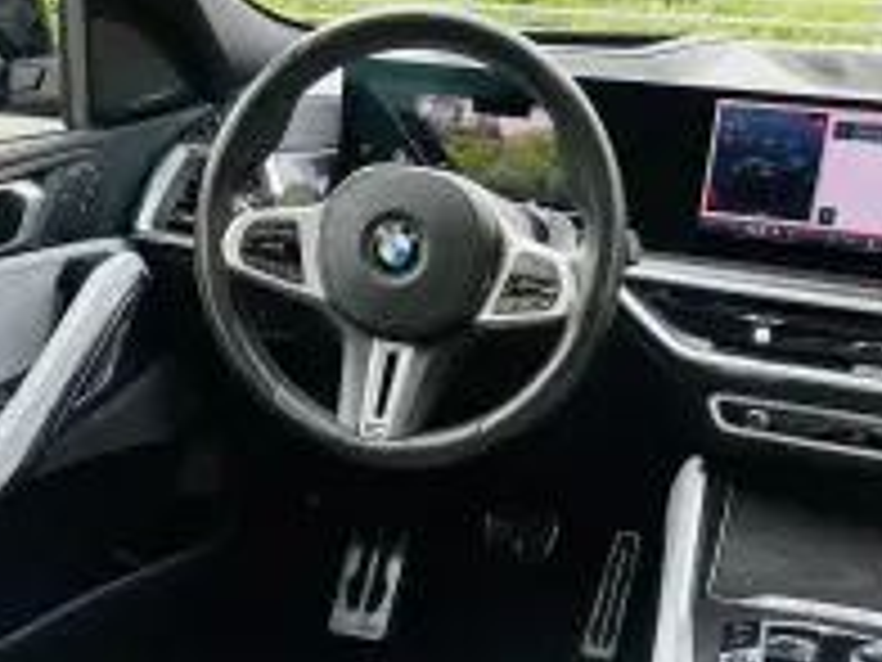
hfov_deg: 42.8
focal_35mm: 44
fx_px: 1121
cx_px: 518
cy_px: 558
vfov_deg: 31.7
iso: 64
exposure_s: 1/121
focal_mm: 6.86
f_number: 1.78
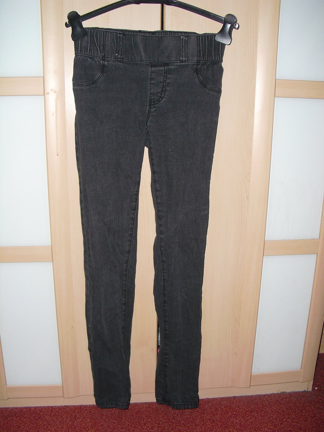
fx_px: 449
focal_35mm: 36
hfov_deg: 39.7
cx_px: 162
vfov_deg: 51.4
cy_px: 216
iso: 200
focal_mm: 6.3
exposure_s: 1/60
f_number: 3.1
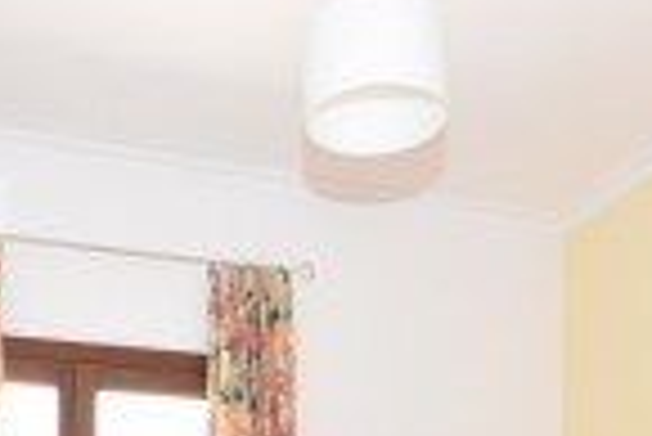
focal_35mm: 53
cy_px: 650
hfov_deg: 37.4
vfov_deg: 21.5
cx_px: 270
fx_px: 961
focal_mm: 10
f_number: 4.5
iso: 400
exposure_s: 1/80
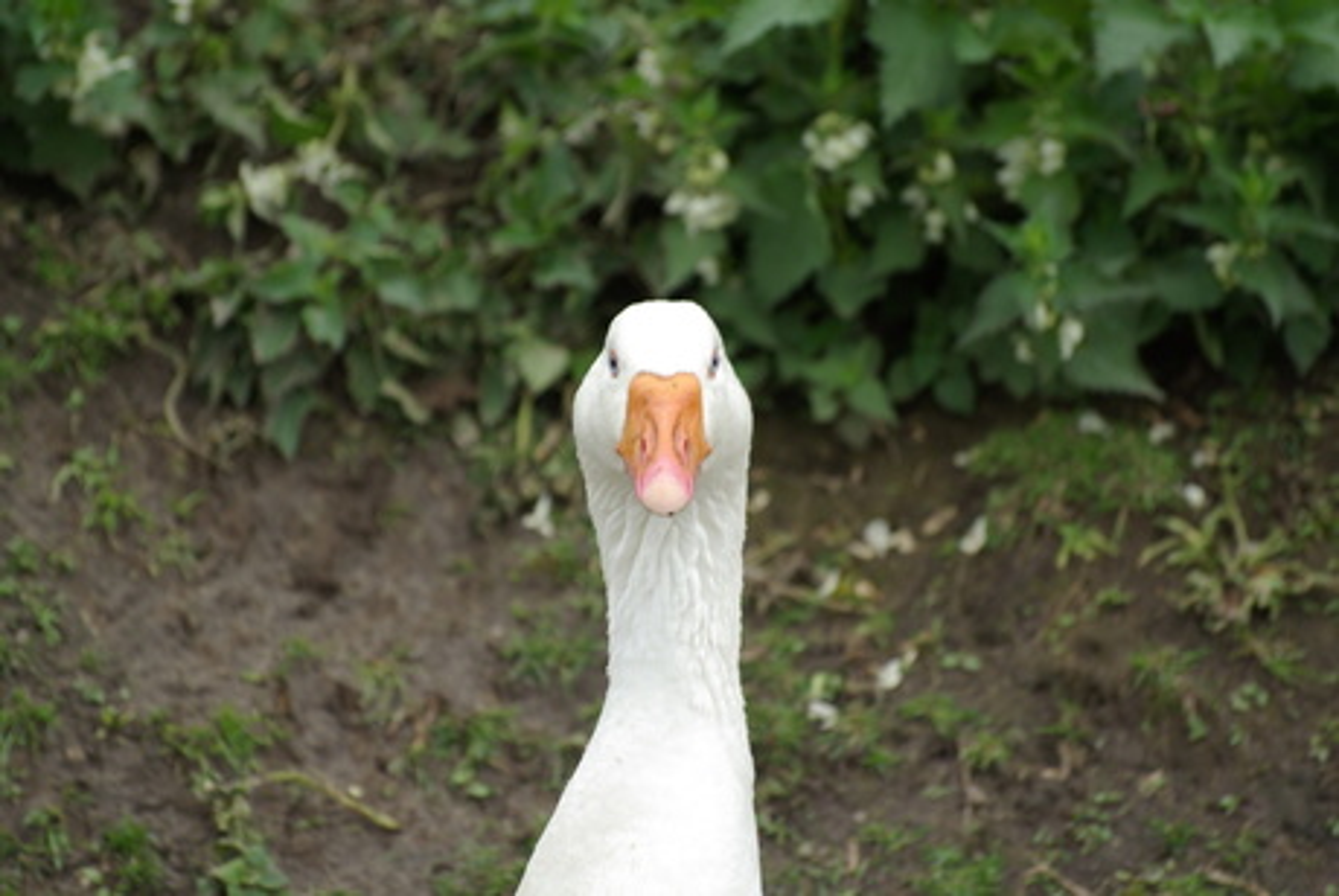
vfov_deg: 3.5
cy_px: 448
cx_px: 670
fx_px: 14524
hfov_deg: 5.3
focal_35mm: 390
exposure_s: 1/180
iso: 100
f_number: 5.6
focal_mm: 260
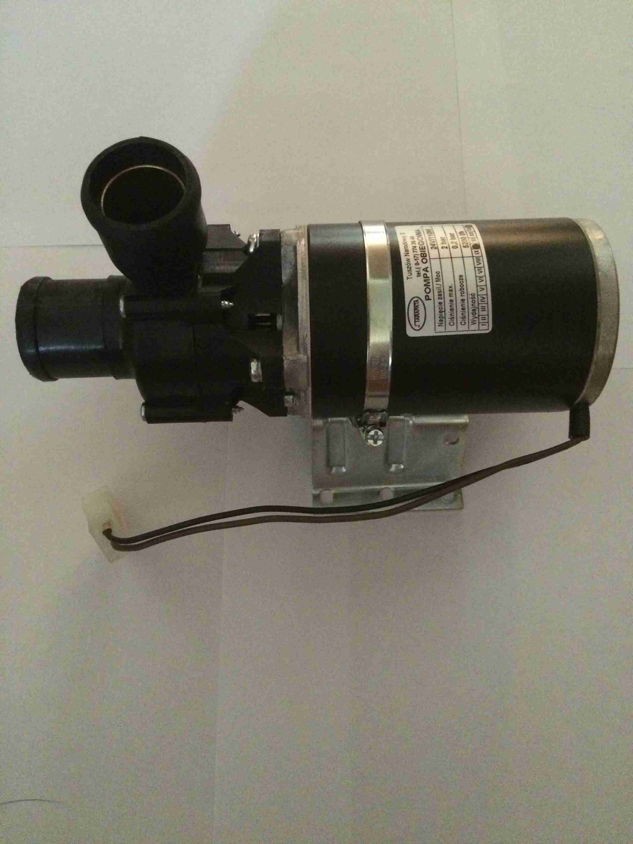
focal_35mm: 29
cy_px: 422
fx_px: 707
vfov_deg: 61.7
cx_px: 316
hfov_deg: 48.2
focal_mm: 4.15
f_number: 2.2
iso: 640
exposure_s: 1/15
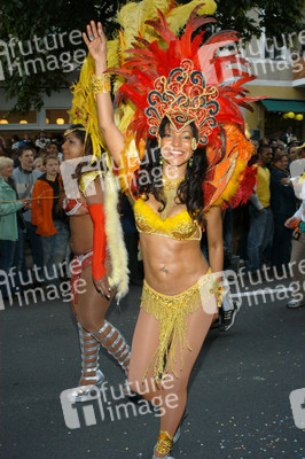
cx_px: 152
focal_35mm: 36
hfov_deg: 36.8
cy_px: 230
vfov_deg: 53.2
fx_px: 458
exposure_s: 1/80
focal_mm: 24
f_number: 11
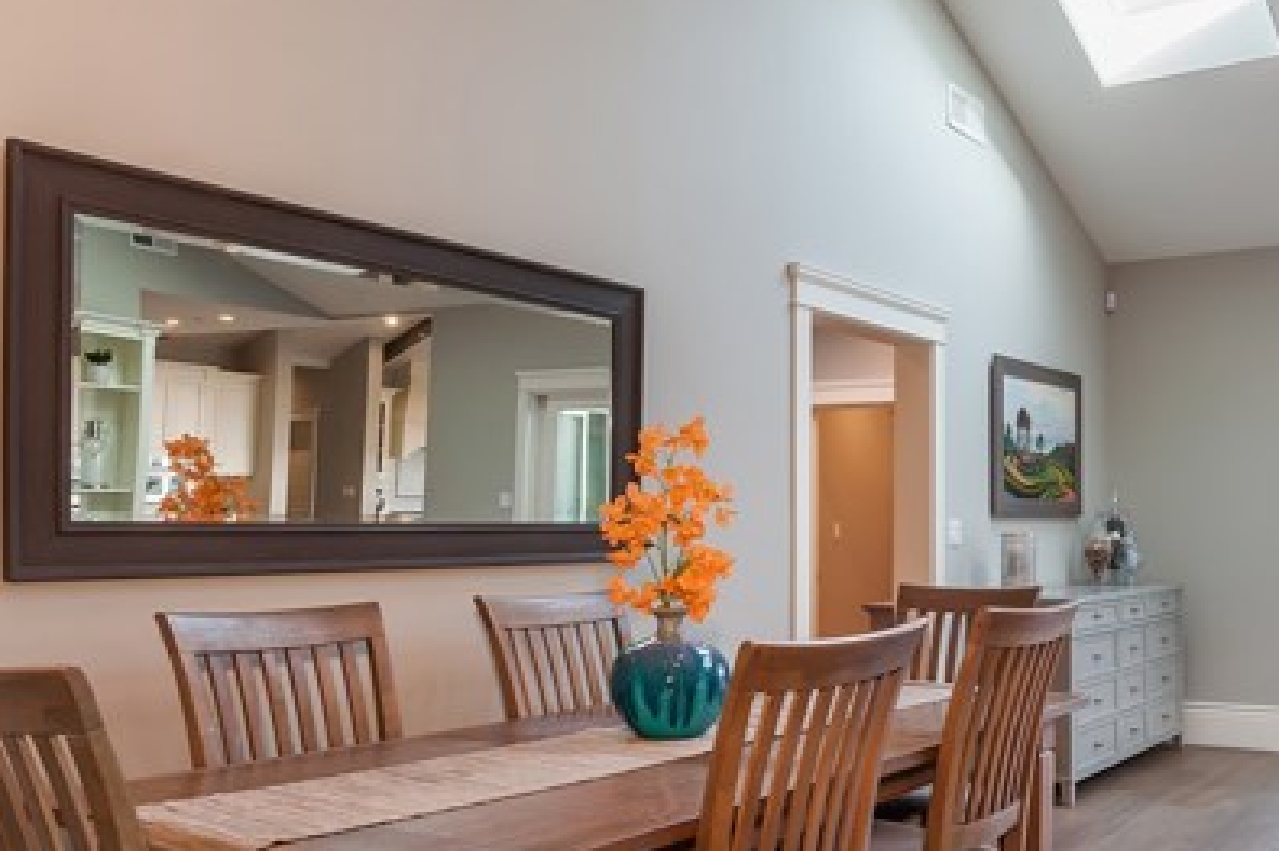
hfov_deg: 53.7
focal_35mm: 34
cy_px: 513
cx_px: 929
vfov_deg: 38.7
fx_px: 1207
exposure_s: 1/6
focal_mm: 14
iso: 200
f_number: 14
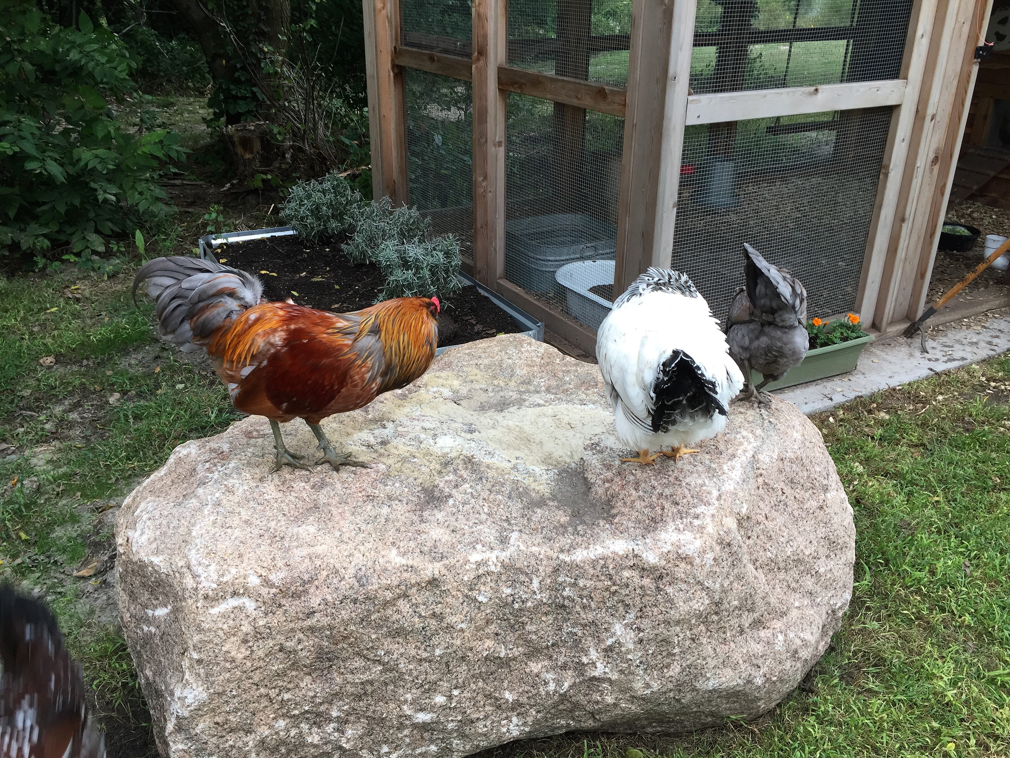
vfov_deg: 48.2
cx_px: 505
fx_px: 846
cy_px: 379
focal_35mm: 29
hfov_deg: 61.7
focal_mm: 4.15
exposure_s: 1/120
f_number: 2.2
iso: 40
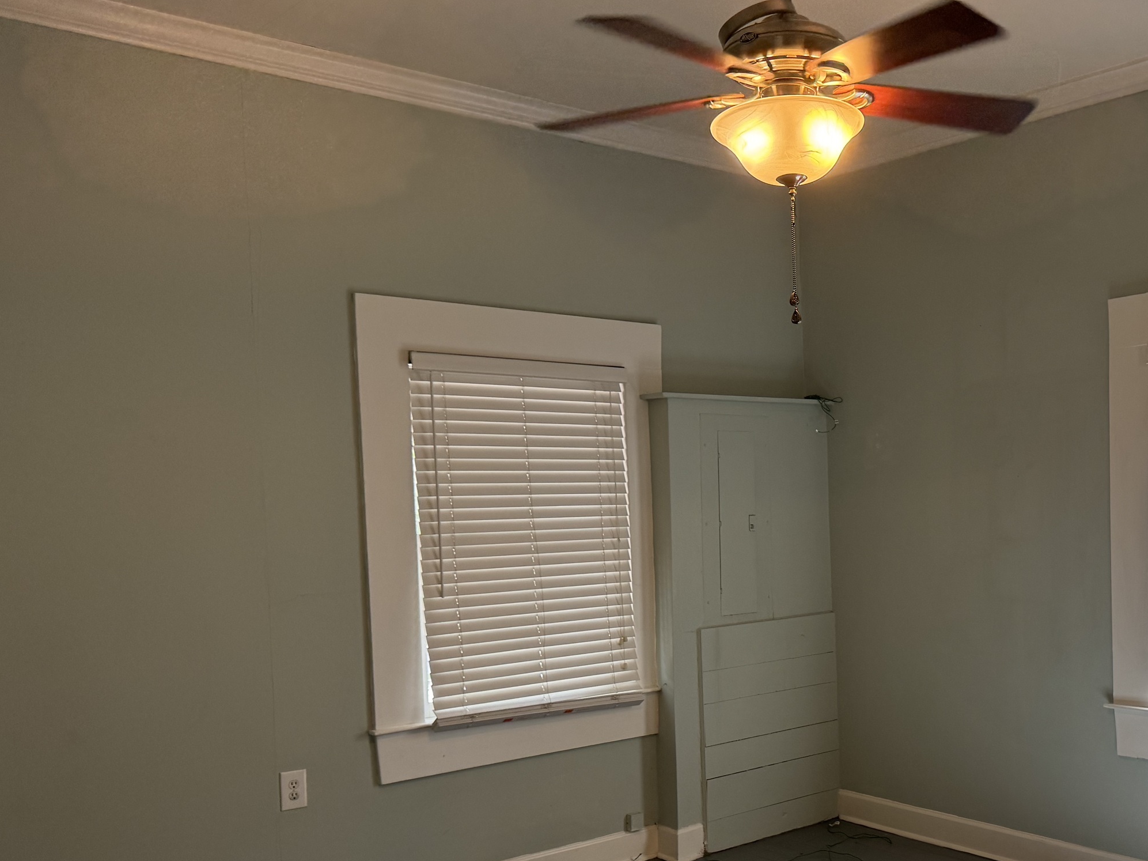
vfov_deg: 38.2
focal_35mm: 37
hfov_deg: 48.4
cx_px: 845
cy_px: 579
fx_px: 1227
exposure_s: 1/120
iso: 100
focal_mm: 6.76
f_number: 1.78
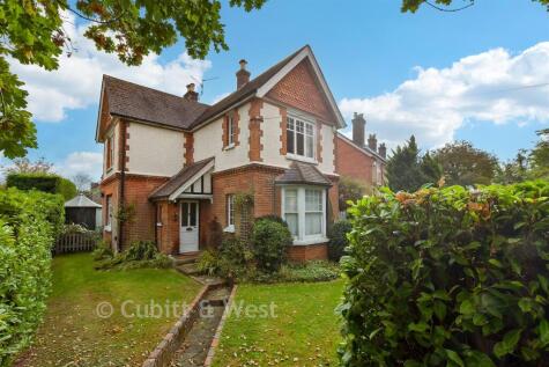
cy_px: 184
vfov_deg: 77.4
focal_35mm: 15
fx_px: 229
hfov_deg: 100.4
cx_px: 274
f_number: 8
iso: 400
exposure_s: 1/640
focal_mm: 10
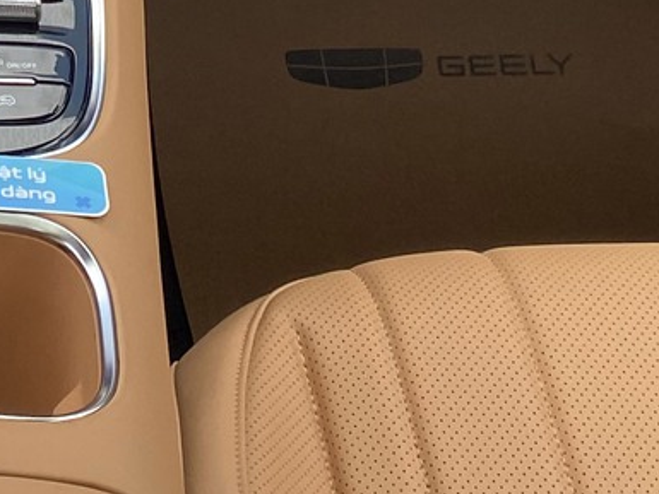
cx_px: -118
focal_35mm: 135
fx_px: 2571
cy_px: -668
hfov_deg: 14.2
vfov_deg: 9.8
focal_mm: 4.25
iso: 50
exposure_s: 1/121
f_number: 1.8
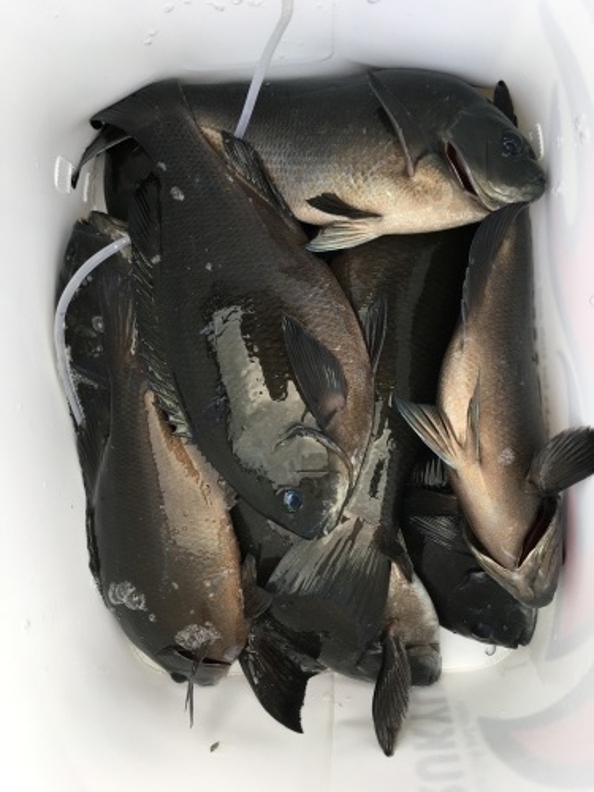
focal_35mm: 29
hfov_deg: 48.2
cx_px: 297
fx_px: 664
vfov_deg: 61.7
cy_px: 396
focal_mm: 4.15
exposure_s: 1/120
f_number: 2.2
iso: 25
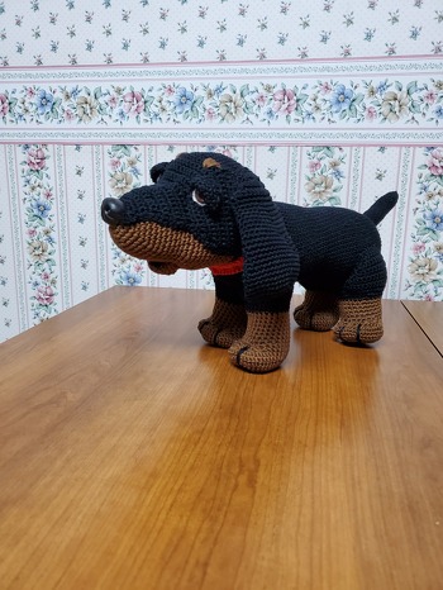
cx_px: 222
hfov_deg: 53.1
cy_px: 295
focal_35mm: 26
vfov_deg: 67.3
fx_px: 443
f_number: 1.5
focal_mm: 4.3
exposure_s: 1/40
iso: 250
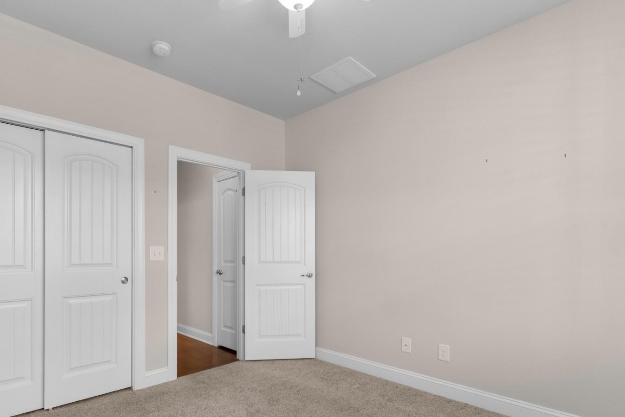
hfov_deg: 89.7
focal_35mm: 18
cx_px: 279
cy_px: 248
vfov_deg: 66.8
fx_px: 312
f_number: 4.5
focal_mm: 10
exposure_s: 1/80
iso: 100
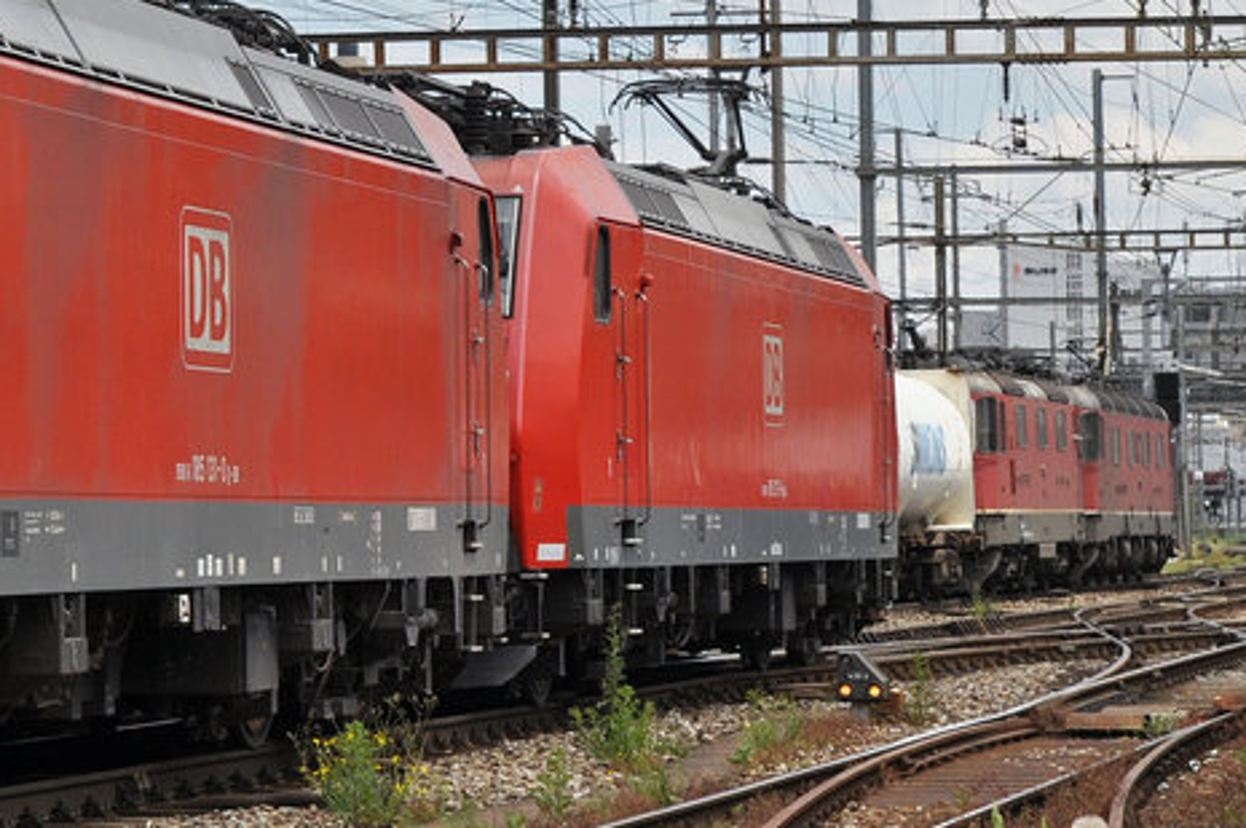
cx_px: -241
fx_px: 6154
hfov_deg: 11.3
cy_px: 9
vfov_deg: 7.7
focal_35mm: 178
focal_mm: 46
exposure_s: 1/1000
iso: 250
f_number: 5.6
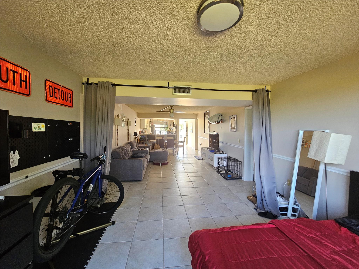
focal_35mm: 13
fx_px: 135
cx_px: 180
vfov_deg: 89.9
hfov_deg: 106.2
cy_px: 134
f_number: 2.2
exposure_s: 1/77
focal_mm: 2.2
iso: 400
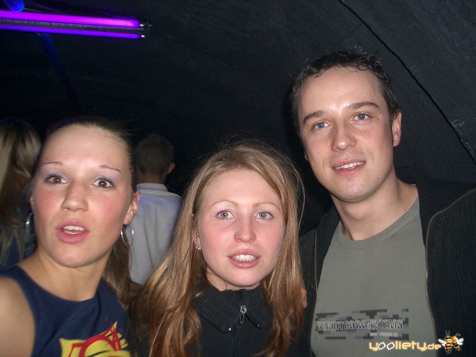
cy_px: 178
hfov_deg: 52.6
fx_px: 481
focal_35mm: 35
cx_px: 238
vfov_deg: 40.7
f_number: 2.6
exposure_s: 1/40
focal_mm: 5.8
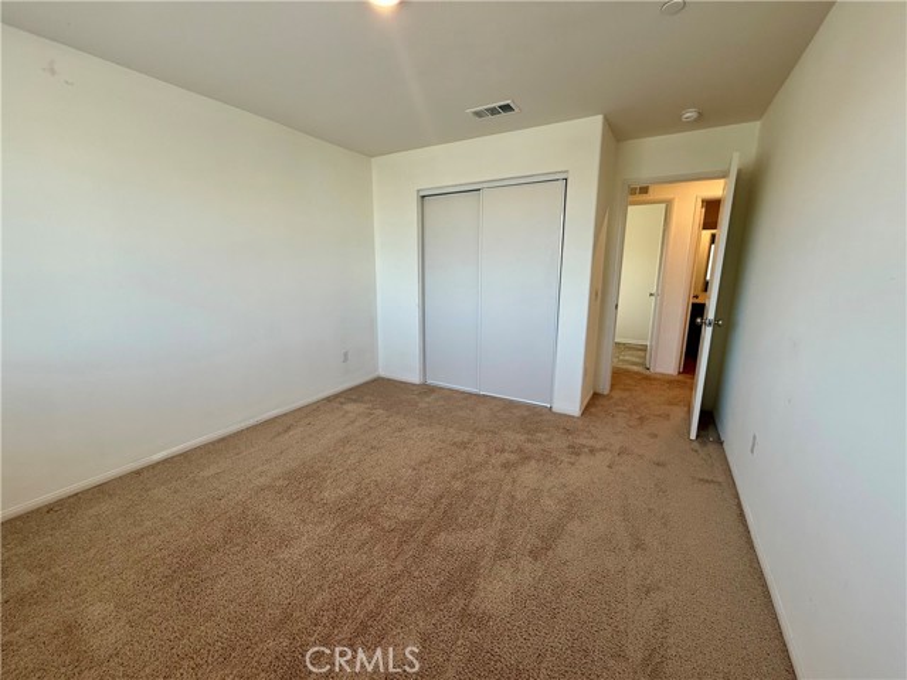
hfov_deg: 102.1
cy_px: 340
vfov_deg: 85.7
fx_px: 367
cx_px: 454
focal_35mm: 14
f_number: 2.2
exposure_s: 1/120
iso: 125
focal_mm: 2.22
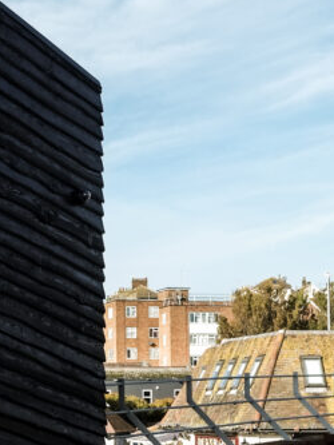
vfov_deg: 17.6
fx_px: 1427
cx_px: -89
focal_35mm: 111
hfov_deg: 12.9
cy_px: 335
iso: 100
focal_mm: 23
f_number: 4
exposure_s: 1/640
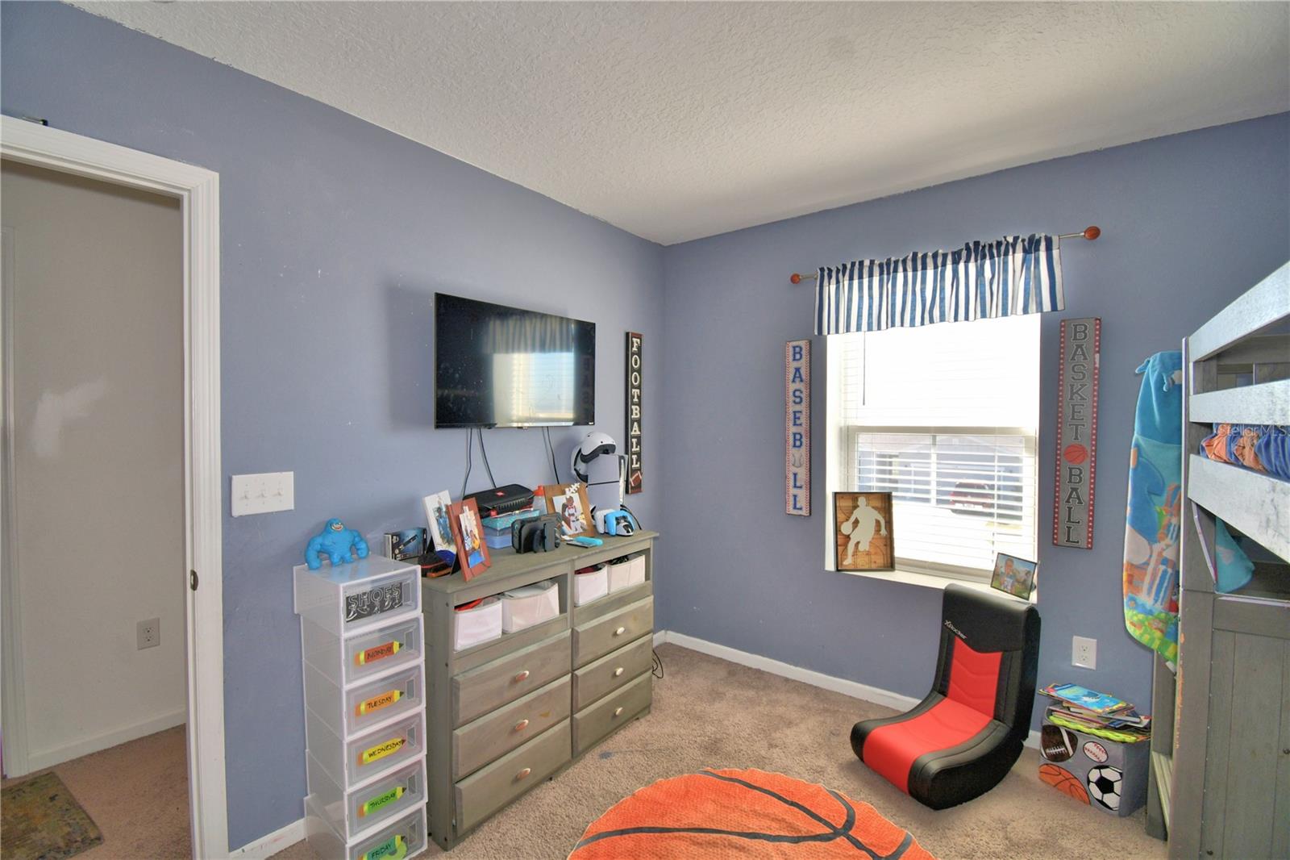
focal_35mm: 15
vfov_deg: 77.3
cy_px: 430
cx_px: 645
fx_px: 537
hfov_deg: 100.4
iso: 100
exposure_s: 1/80
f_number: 4.5
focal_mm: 10
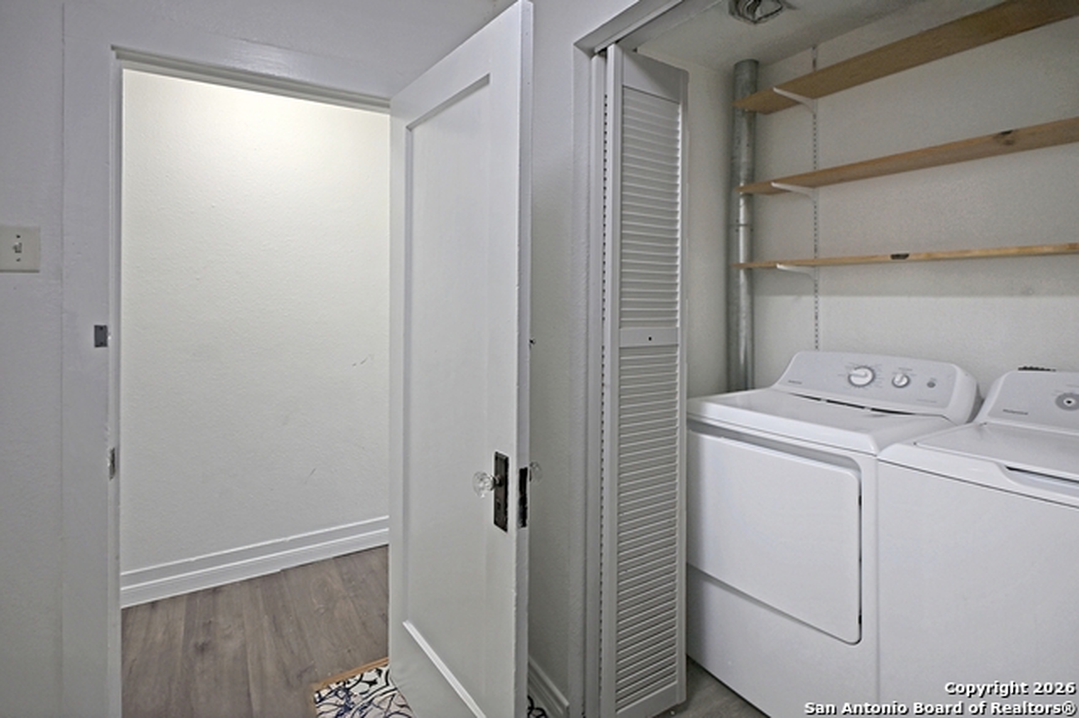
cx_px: 540
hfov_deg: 90.0
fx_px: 539
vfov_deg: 67.3
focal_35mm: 18
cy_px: 359
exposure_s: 1/20
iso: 72
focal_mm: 12
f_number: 3.5
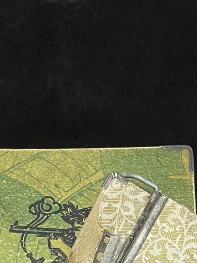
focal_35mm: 87
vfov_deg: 18.4
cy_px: 450
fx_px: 660
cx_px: 7
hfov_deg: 16.7
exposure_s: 1/60
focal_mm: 5.1
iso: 160
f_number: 1.6
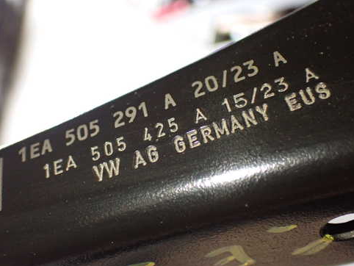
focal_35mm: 51
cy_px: 123
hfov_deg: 37.4
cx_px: 148
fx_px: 522
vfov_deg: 28.6
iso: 800
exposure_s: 1/100
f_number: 2.8
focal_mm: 7.31
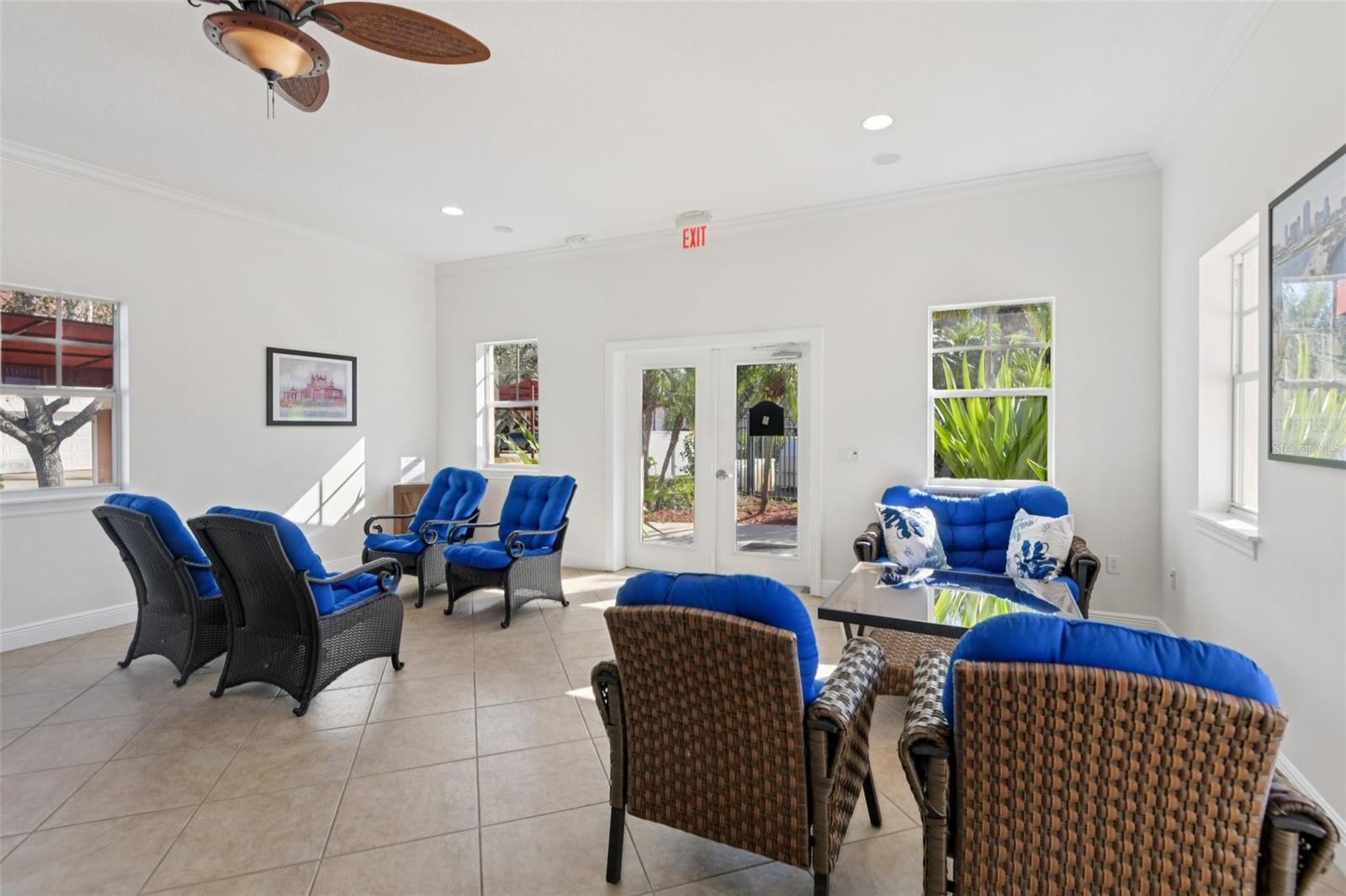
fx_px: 598
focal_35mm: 16
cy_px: 448
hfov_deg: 96.7
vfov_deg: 73.7
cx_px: 673
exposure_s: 1/200
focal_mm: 16
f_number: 8
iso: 400
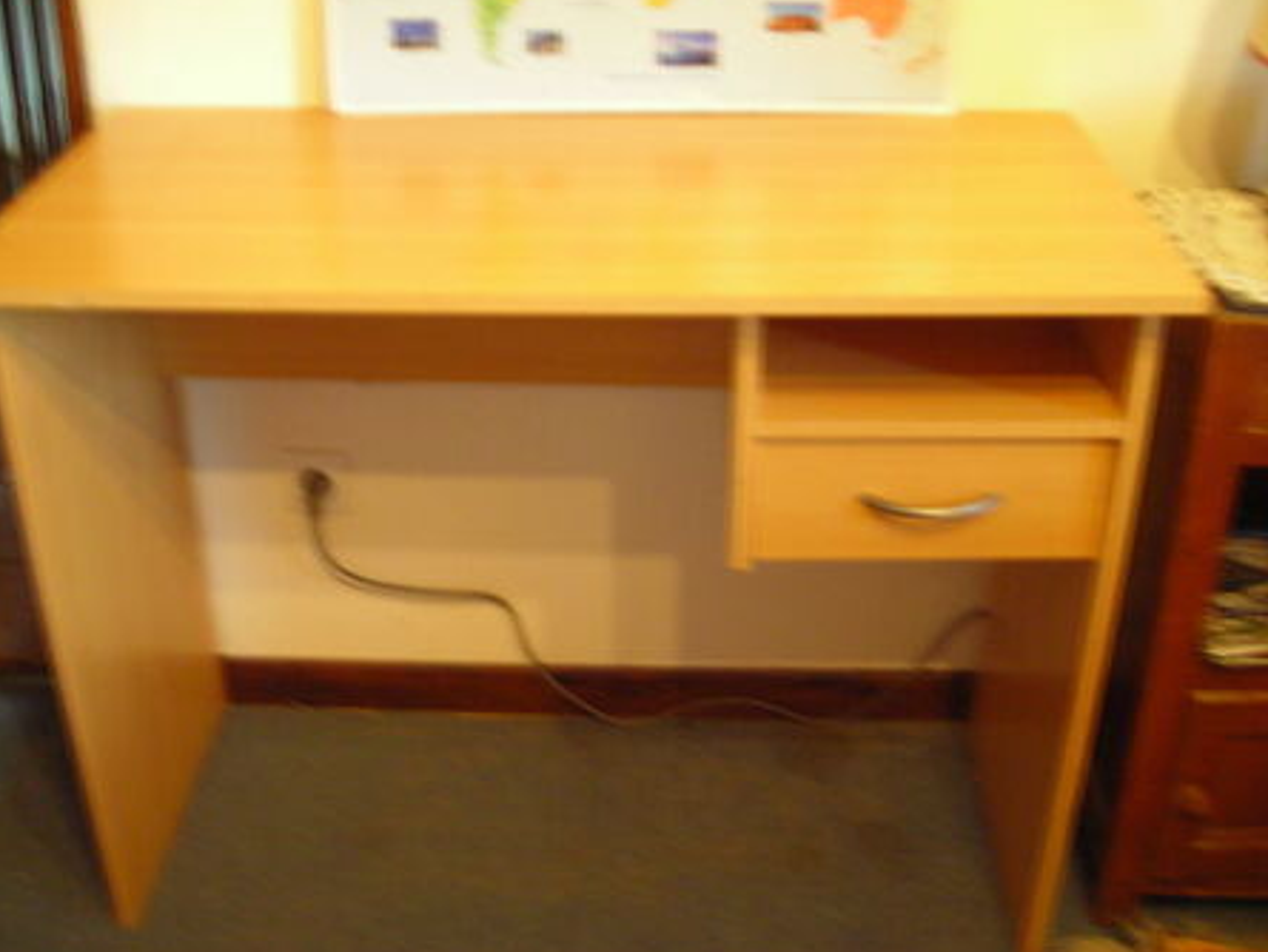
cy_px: 450
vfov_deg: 35.1
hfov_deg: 45.7
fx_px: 1502
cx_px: 587
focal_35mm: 41
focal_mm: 6.3
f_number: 3.2
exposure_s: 1/1.4
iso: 200
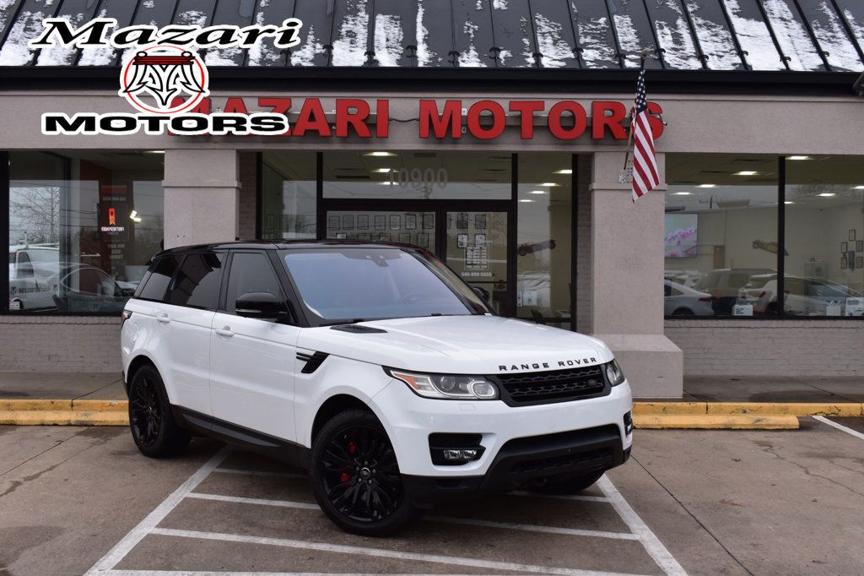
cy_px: 288
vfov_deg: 30.8
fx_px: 1044
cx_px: 432
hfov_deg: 45.0
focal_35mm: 44
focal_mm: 29
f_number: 9
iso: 400
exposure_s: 1/125
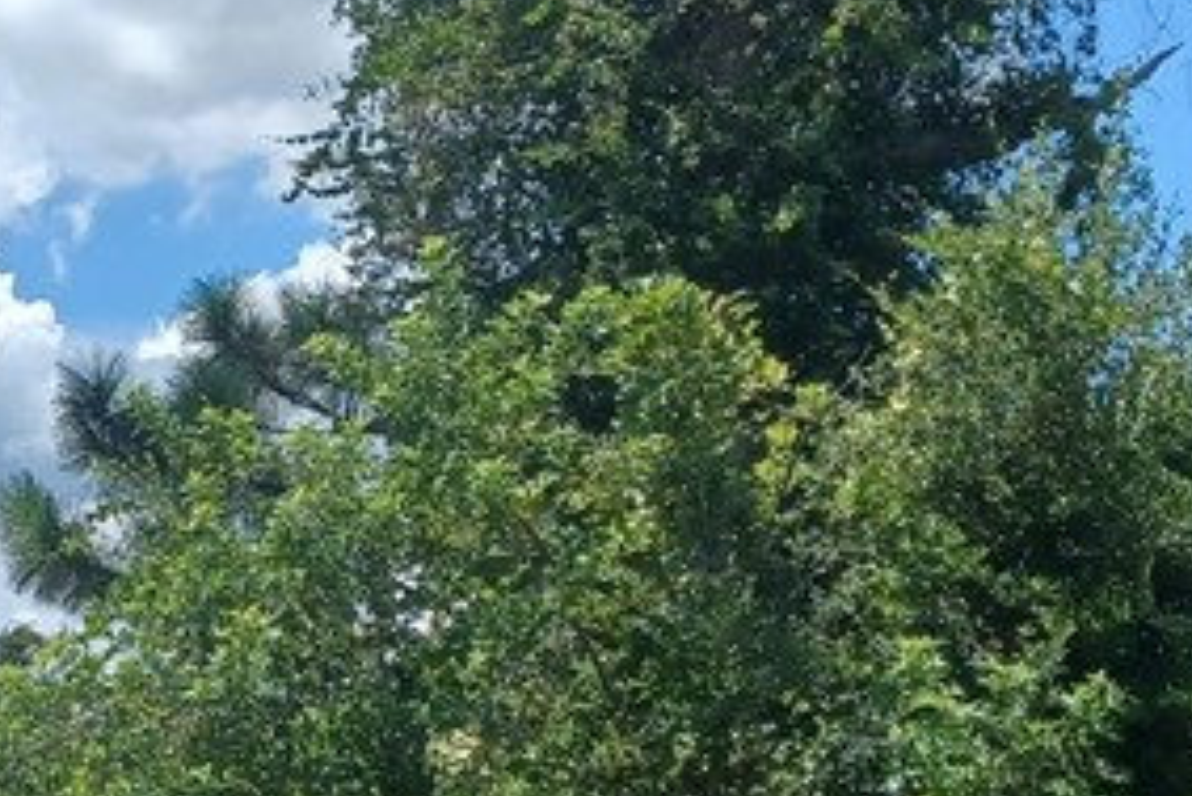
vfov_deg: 14.5
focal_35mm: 94
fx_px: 3114
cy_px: 606
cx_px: 8
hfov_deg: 21.0
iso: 32
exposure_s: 1/595
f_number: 1.8
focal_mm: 4.6
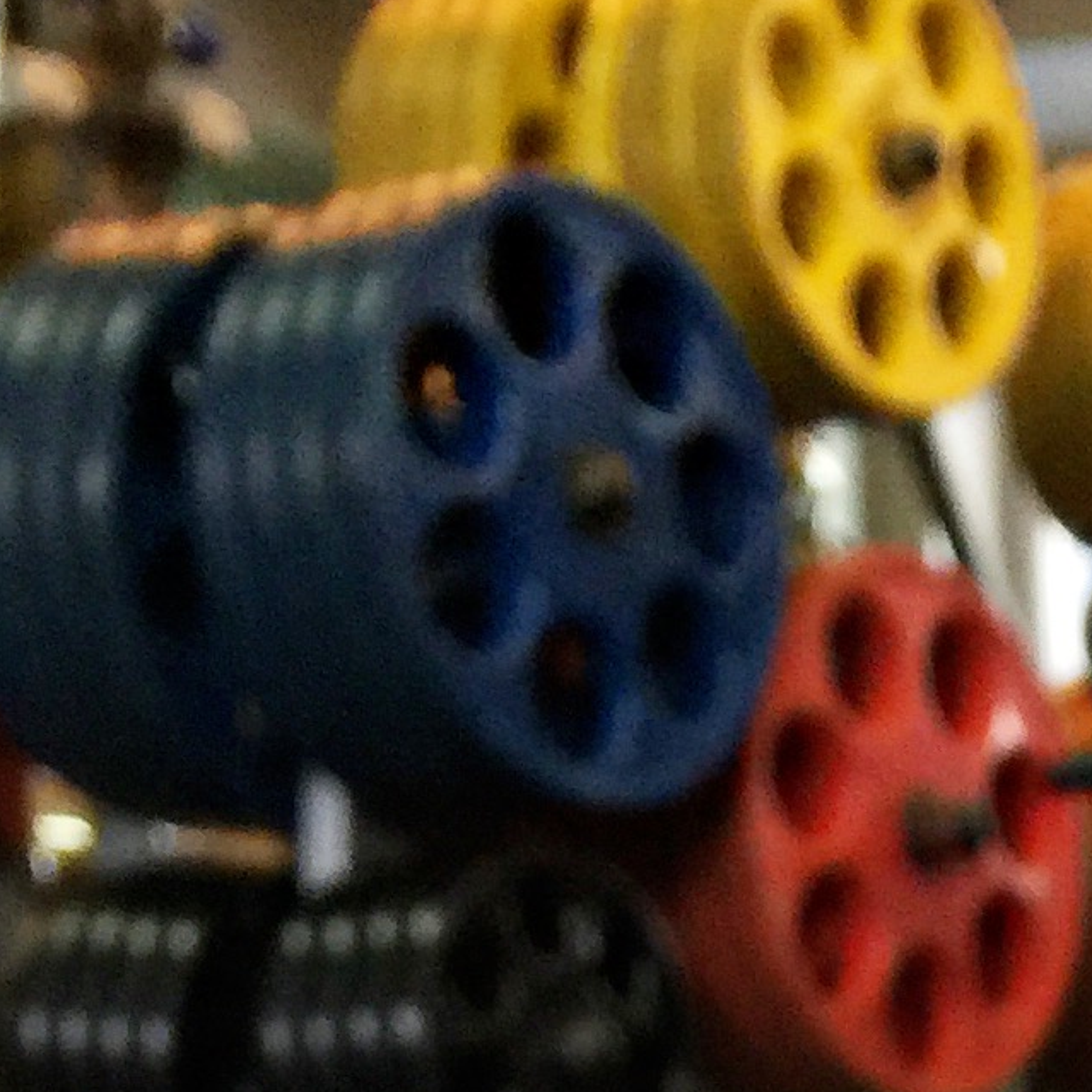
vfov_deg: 11.8
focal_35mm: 131
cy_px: 2232
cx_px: 1371
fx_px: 4675
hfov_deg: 12.9
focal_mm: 4.15
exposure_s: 1/33
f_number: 2.2
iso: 64
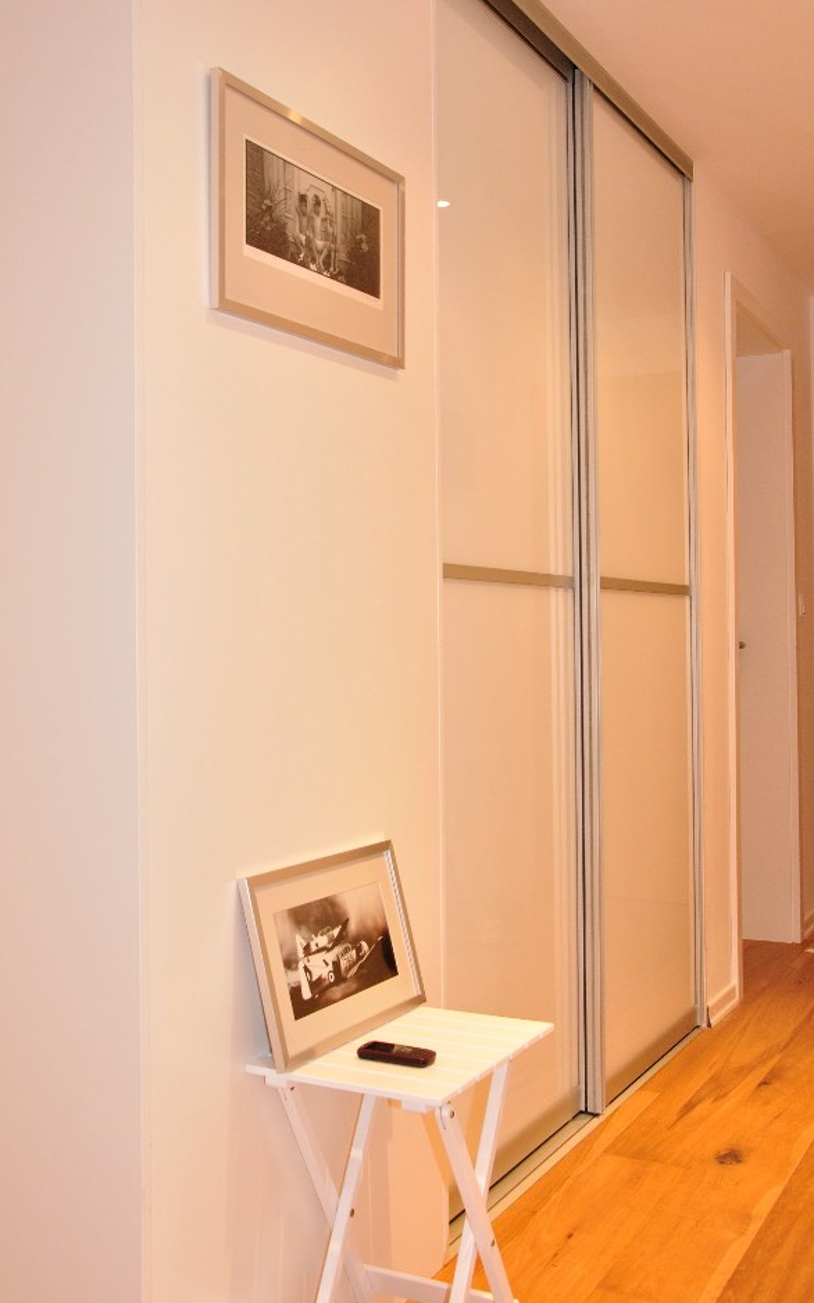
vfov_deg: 49.3
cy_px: 618
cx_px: 379
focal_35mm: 40
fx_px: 1420
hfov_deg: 32.0
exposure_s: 1/8
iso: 500
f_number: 9
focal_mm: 24
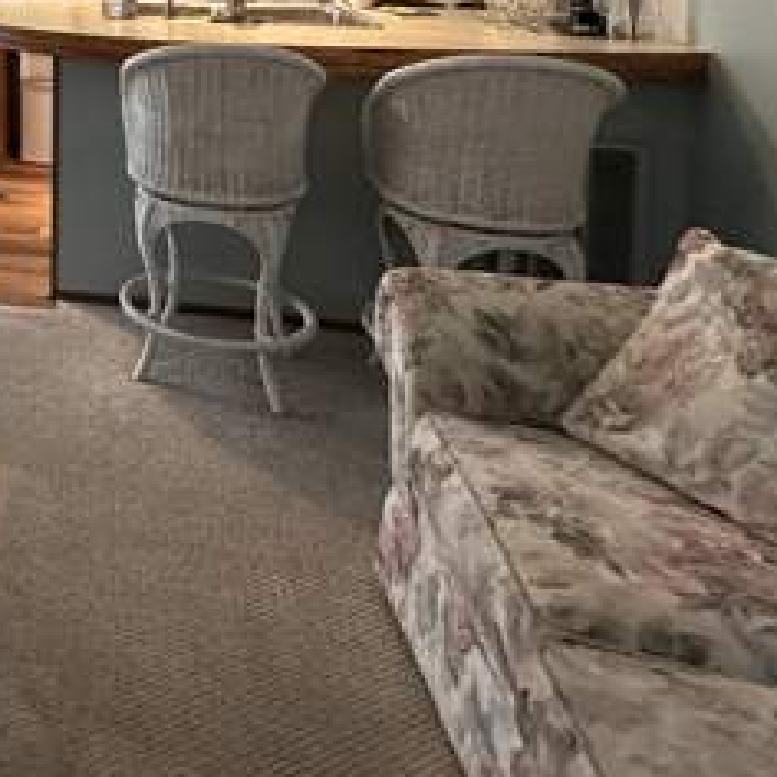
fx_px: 1067
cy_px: -102
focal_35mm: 42
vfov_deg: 34.0
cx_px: -201
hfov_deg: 31.9
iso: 200
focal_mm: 2.22
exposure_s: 1/60
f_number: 2.2
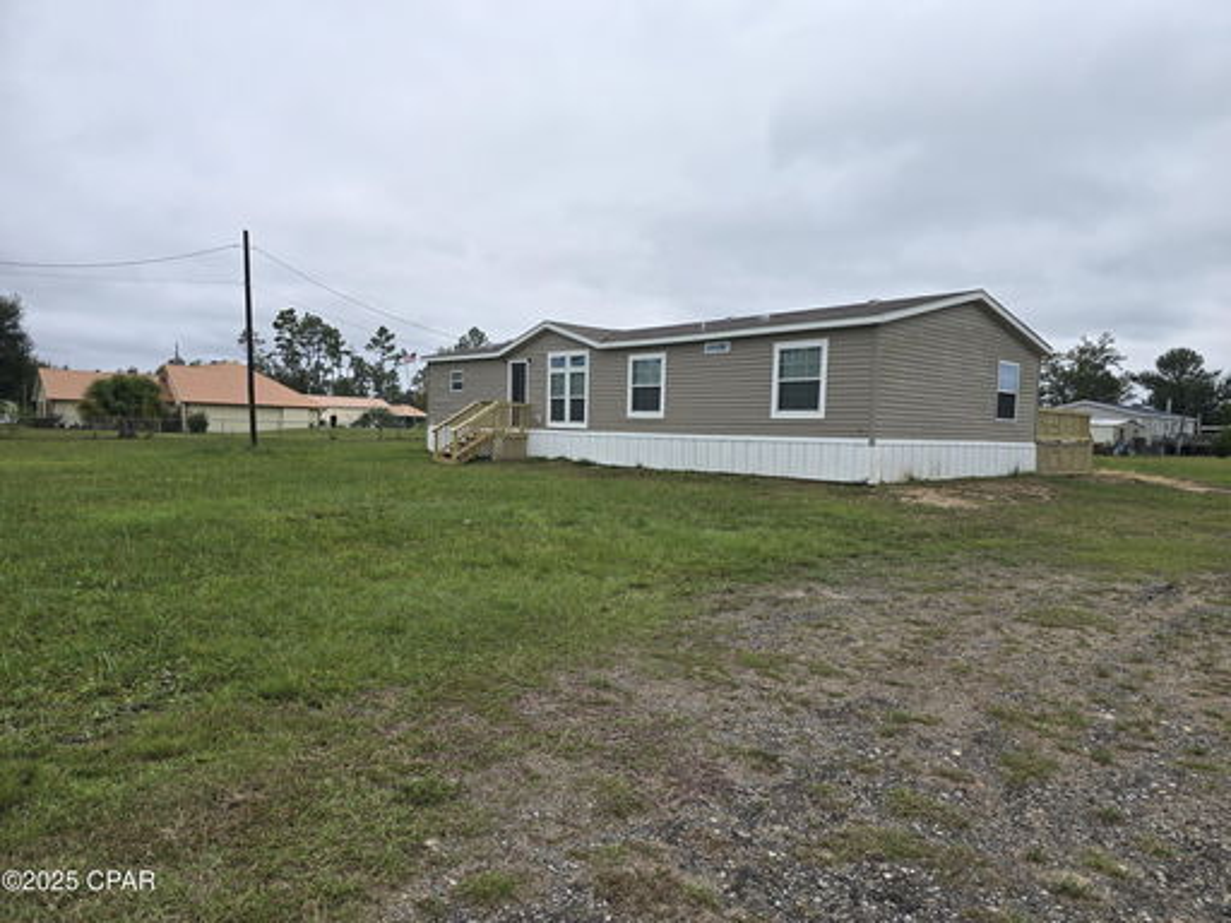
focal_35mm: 23
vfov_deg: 58.9
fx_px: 818
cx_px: 616
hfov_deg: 73.9
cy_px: 462
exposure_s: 1/284
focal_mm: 6.3
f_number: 1.7
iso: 12
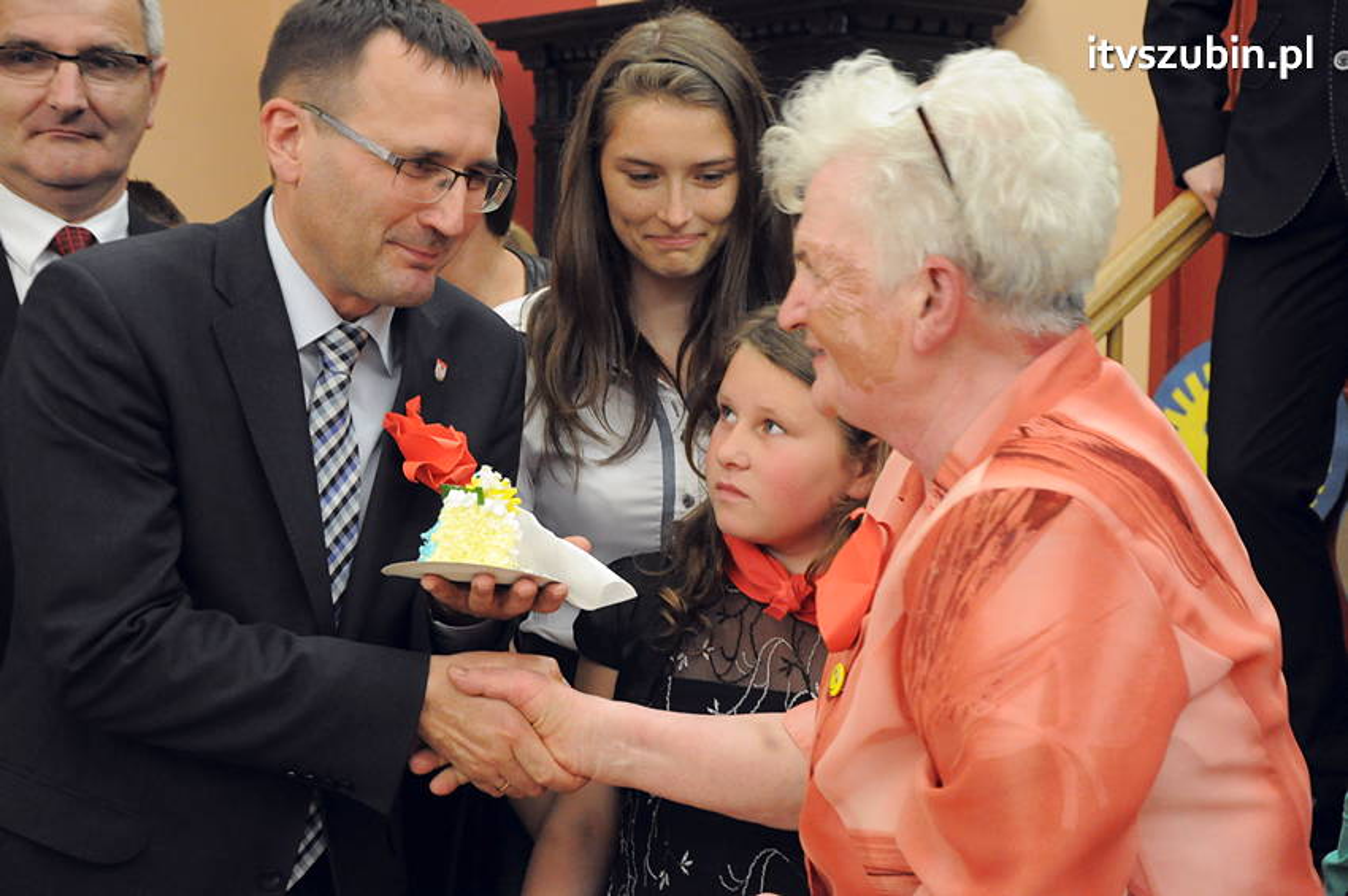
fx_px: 2693
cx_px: 674
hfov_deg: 28.1
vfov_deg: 18.9
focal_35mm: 72
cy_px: 448
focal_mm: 48
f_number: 5.6
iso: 2500
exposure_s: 1/80
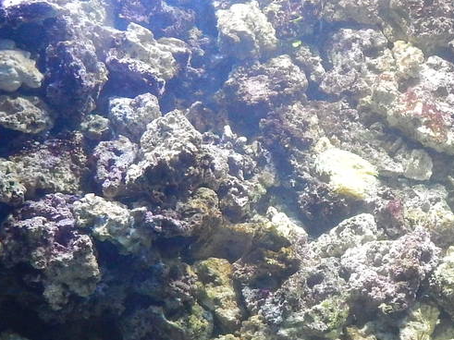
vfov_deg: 19.6
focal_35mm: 75
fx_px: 983
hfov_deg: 25.1
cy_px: 176
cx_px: 422
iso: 450
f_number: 3
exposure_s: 1/30
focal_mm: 4
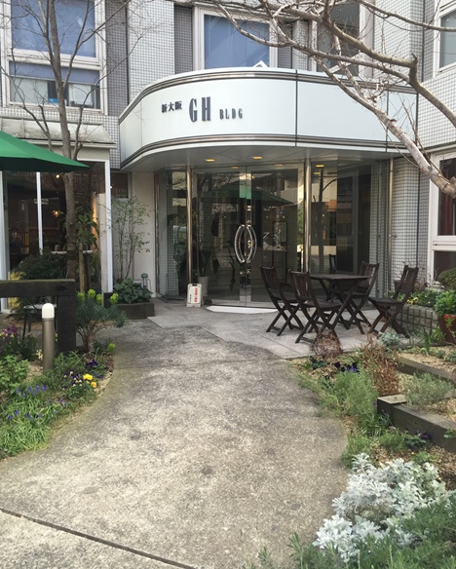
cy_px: 274
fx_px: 522
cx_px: 230
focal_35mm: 31
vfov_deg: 57.1
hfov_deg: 47.2
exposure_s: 1/120
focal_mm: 4.15
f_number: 2.2
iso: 50
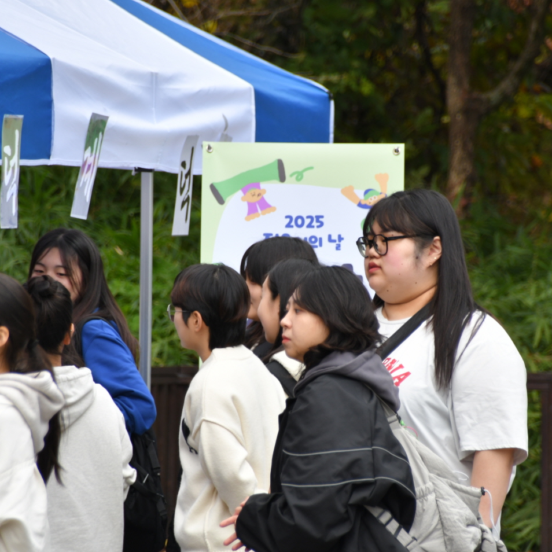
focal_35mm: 501
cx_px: 287
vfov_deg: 3.5
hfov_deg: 3.5
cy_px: 285
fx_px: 9039
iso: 320
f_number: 6.3
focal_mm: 250
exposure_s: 1/250
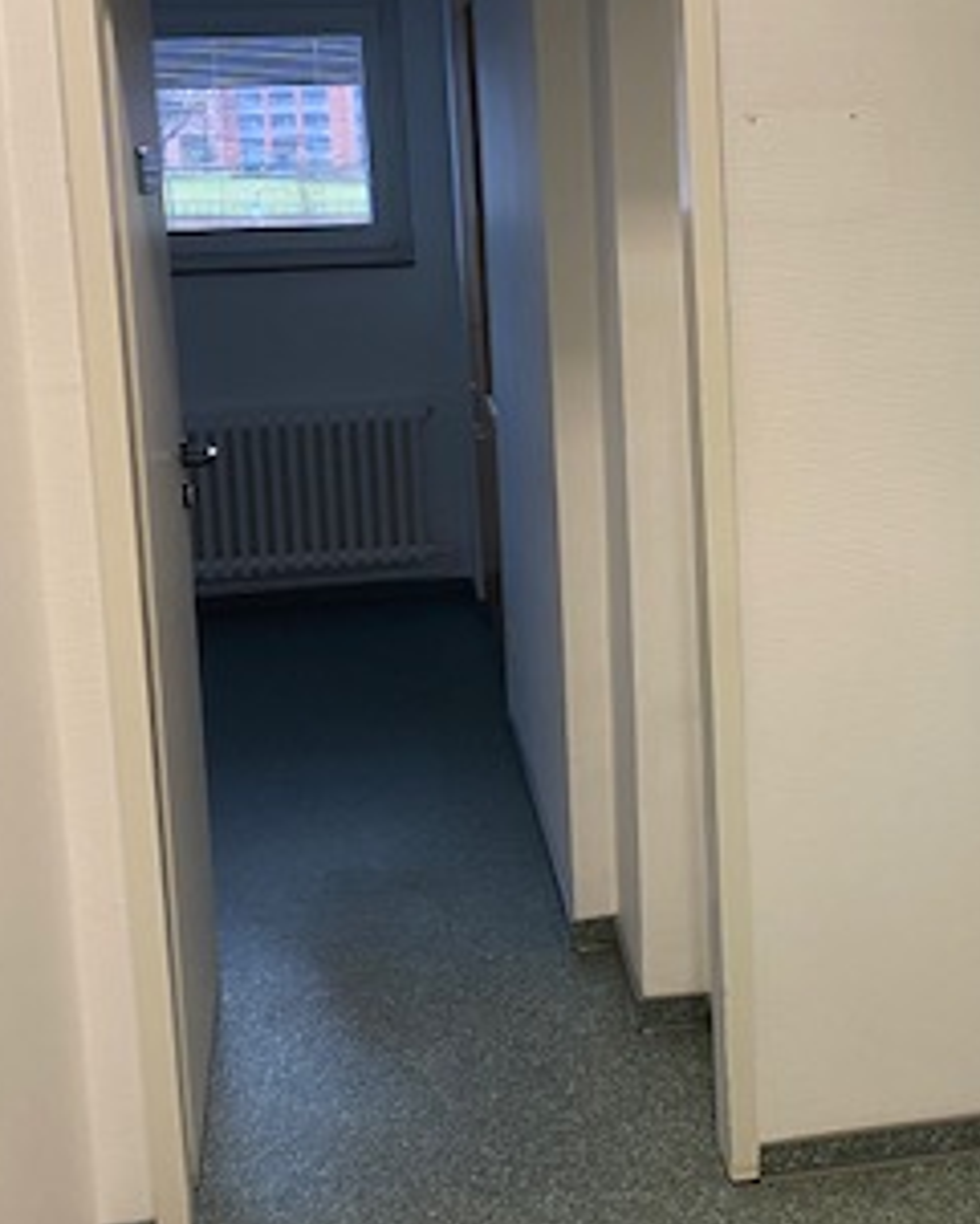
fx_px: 1957
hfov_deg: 27.7
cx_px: 752
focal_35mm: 54
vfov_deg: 34.4
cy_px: 411
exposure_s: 1/50
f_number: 1.8
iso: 160
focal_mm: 4.25
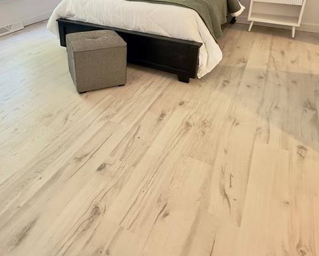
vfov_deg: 48.1
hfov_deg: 61.3
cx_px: 117
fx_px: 264
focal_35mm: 28
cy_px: 44
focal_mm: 2.22
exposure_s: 1/60
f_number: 2.2
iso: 400
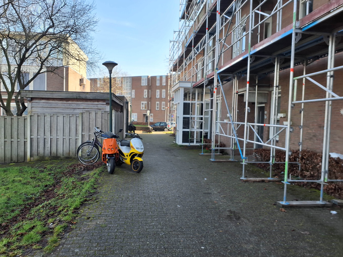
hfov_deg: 65.3
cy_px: 128
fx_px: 268
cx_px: 172
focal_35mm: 27
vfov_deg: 51.4
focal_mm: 3.6
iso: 40
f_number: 1.9
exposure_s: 1/430
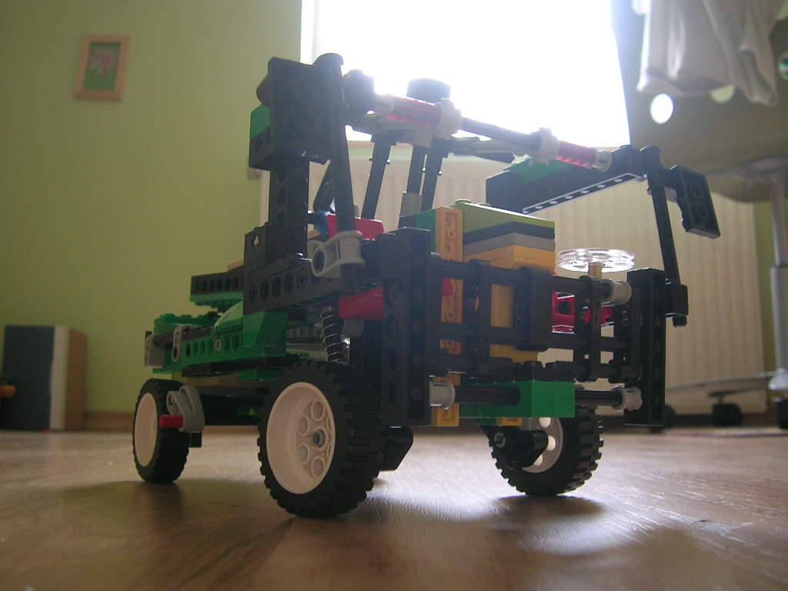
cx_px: 394
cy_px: 296
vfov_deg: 40.7
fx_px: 797
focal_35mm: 35
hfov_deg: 52.6
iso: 50
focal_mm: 5.4
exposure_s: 1/14.7
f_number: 2.8
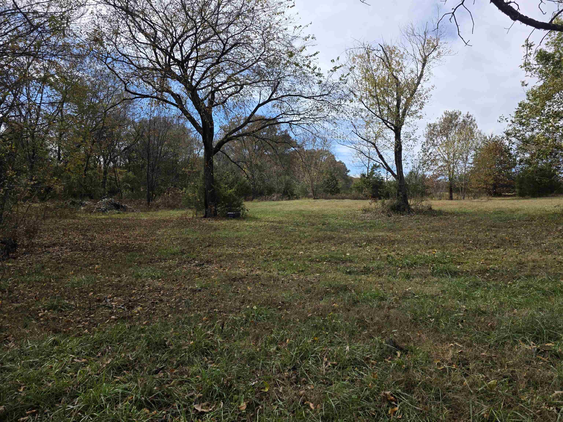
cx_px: 282
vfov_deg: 58.9
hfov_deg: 73.9
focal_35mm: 23
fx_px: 374
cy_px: 211
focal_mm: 6.3
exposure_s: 1/3109
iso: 80
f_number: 1.7
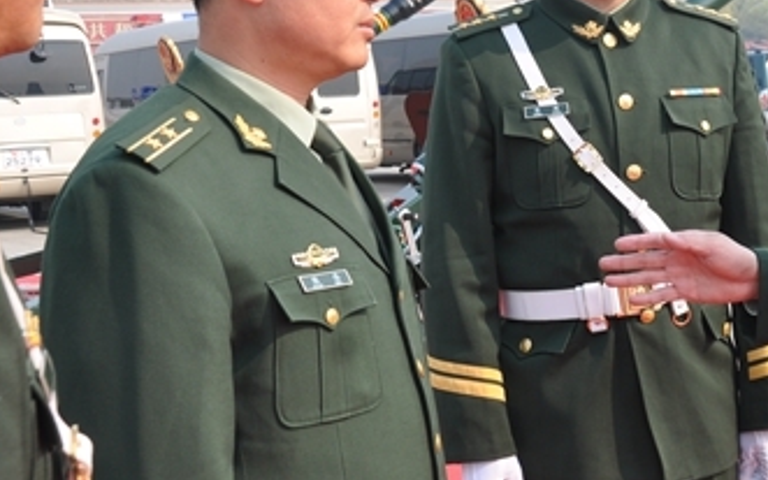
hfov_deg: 24.1
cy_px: 199
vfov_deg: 15.7
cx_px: 719
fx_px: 1738
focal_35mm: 83
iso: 200
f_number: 8
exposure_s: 1/250
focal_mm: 24
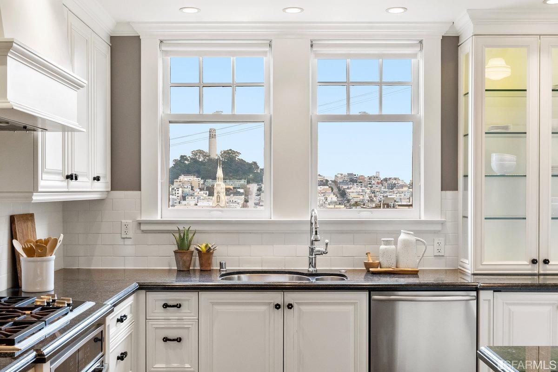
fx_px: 651
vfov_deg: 31.9
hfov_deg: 46.4
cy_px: 186
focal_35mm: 42
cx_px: 279
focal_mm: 28
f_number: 9
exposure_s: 1/50
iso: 400
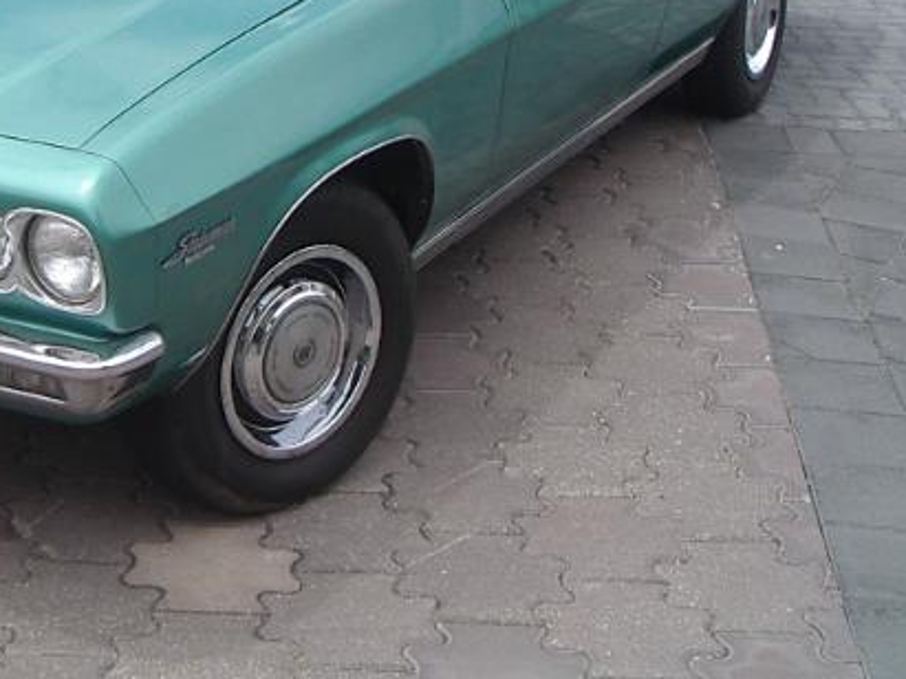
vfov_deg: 19.4
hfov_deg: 25.5
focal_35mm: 74
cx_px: 82
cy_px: 35
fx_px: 1936
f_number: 4.8
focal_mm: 5.8
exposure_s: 1/400
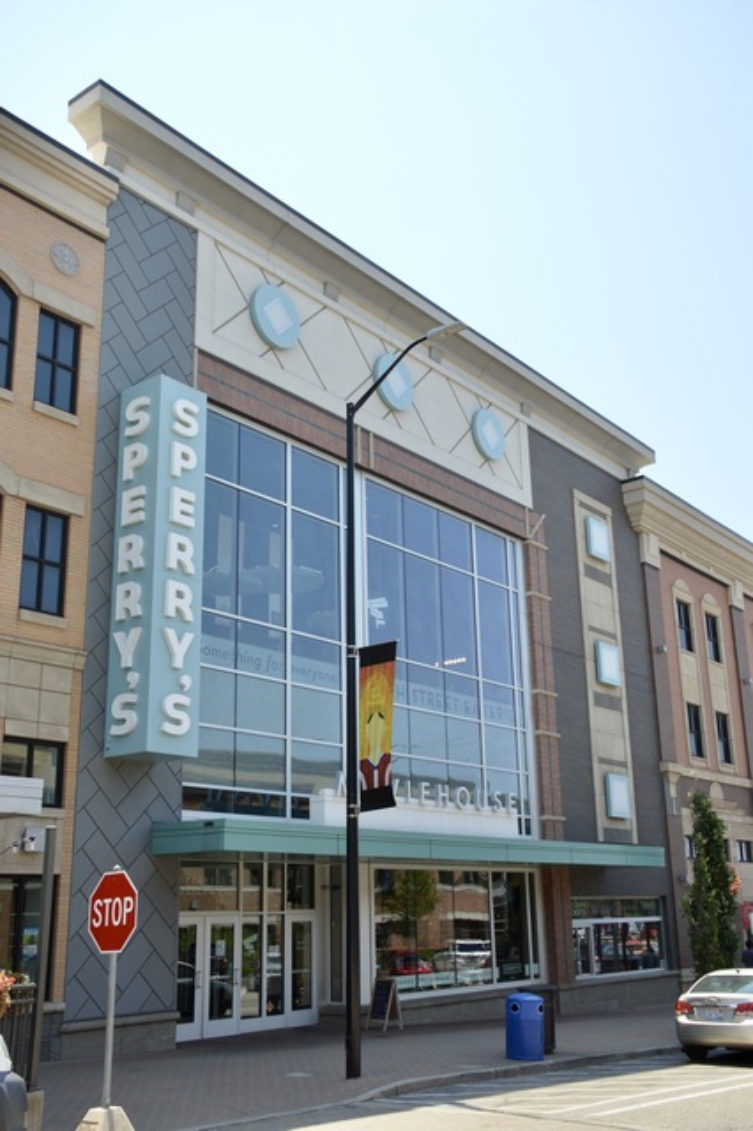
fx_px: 1131
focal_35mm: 36
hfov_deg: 36.8
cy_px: 566
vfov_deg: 53.2
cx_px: 376
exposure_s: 1/200
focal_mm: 24
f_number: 7.1
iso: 100
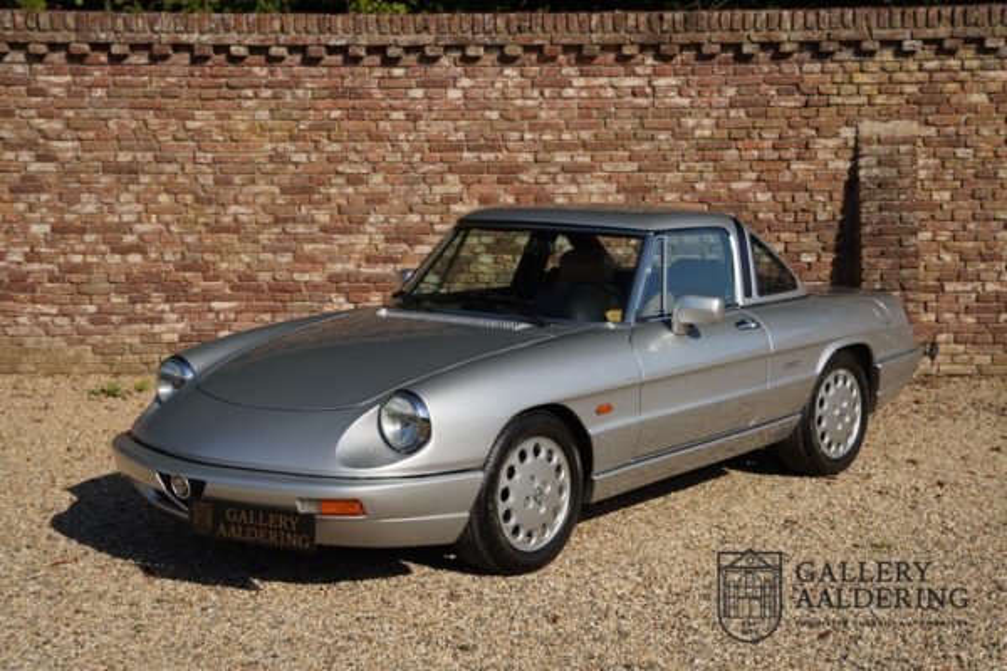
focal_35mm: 59
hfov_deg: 33.8
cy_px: 336
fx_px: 1656
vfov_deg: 22.9
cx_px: 504
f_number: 5.6
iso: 100
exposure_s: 1/400
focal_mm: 59.2
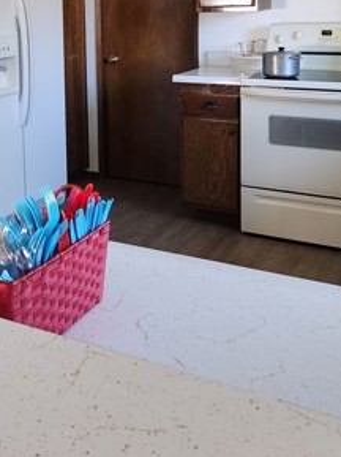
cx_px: 49
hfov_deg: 27.7
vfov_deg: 36.1
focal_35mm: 51
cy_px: 82
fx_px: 671
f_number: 1.8
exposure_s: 1/120
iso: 250
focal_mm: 5.4
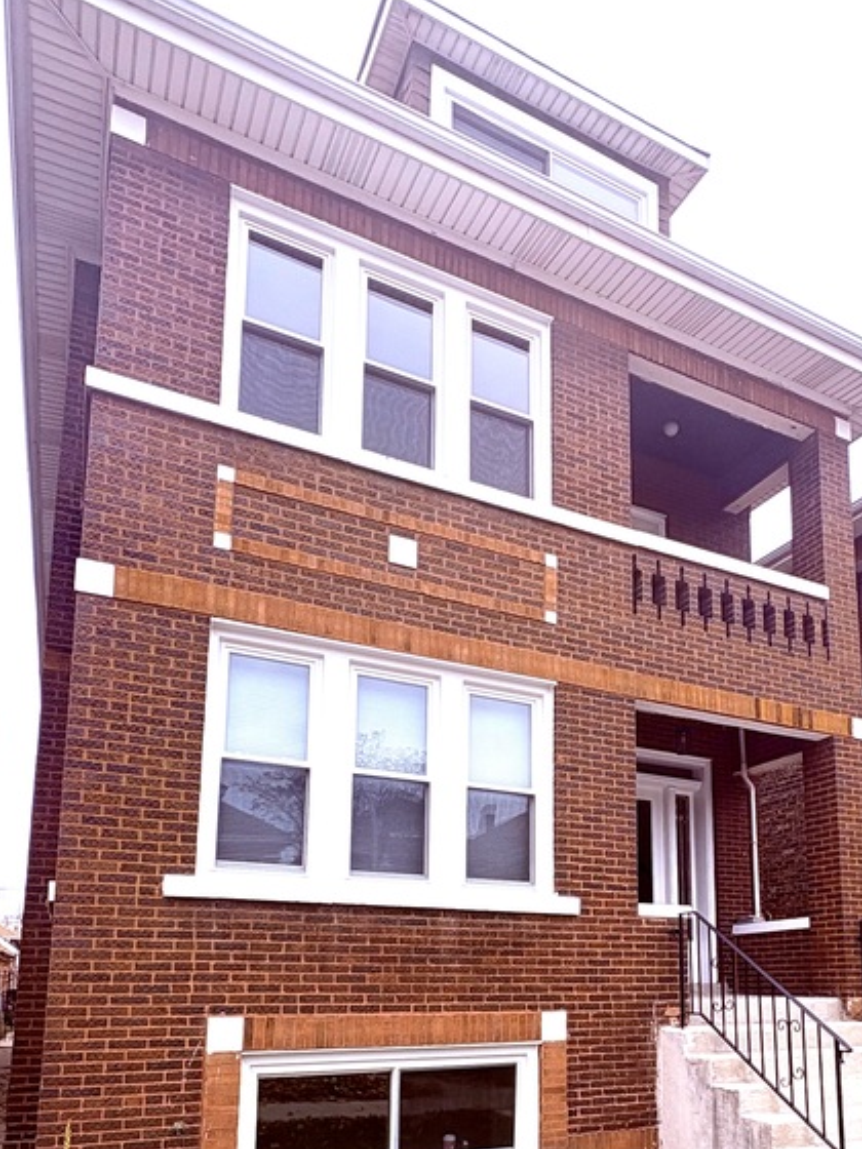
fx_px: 896
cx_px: 552
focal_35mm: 27
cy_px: 866
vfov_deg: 61.5
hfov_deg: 50.7
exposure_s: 1/99
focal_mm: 2.22
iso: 40
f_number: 2.2
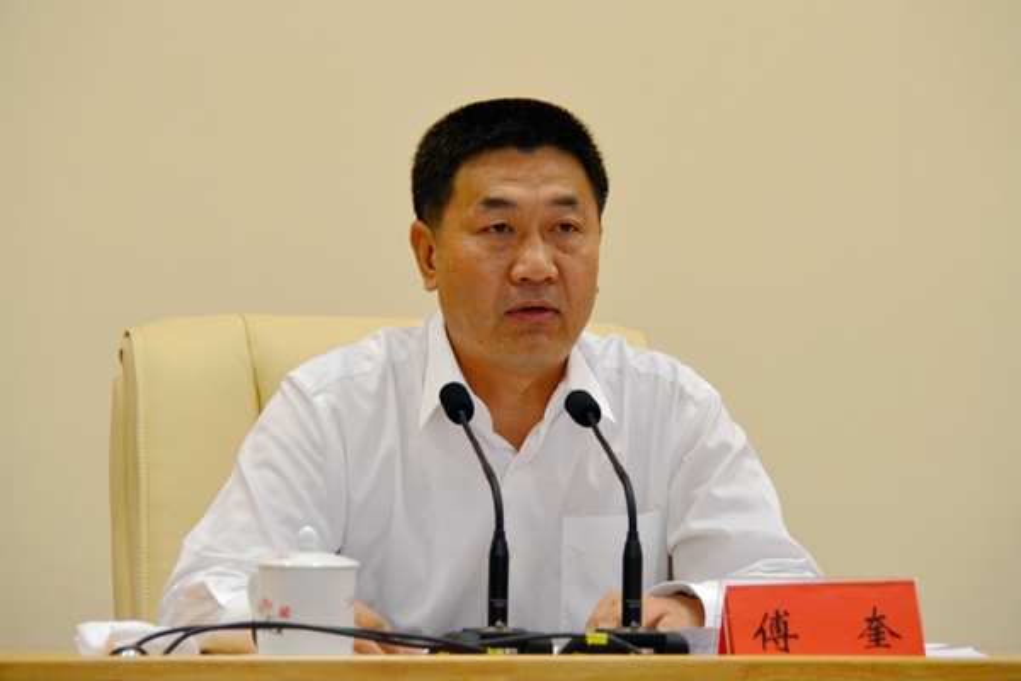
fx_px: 6168
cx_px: 510
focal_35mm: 218
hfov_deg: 9.5
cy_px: 340
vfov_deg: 6.3
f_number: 5.6
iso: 800
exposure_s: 1/160
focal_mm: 145
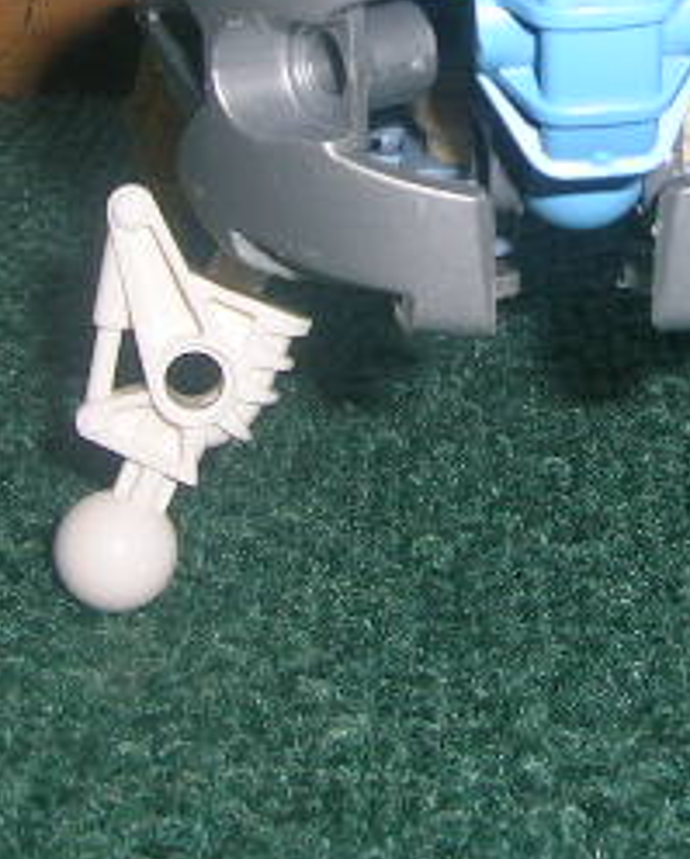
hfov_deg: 17.4
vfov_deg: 21.2
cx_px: 496
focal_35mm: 88
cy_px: 90
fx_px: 2242
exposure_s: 1/60.1
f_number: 4.8
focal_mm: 5.4
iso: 50
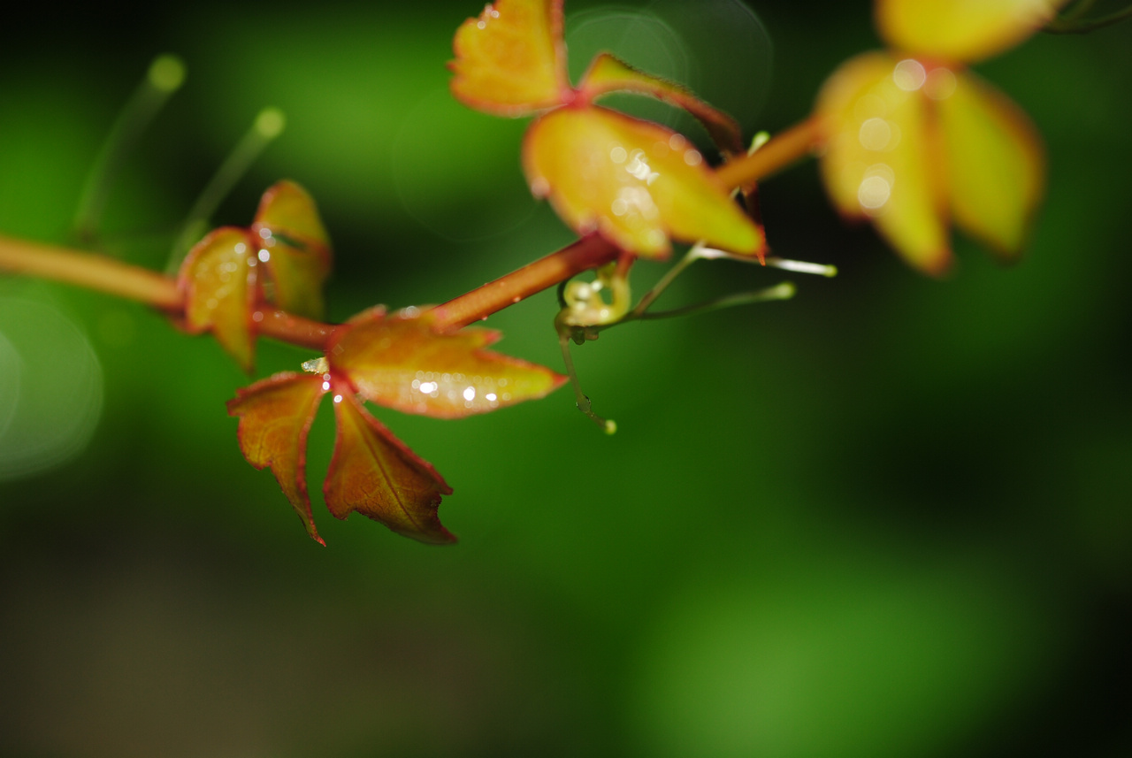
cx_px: 566
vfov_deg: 10.8
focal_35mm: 128
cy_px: 379
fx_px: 4014
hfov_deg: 16.1
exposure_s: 1/60
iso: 100
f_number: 10
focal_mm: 85
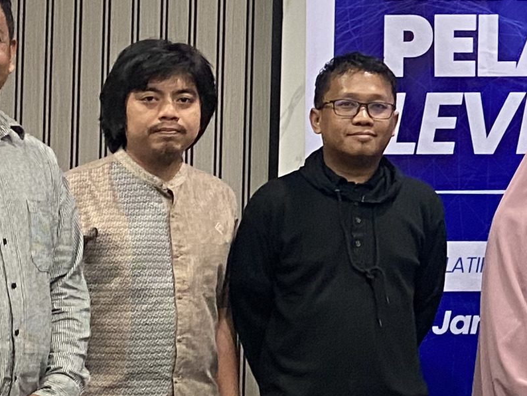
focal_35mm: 132
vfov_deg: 11.2
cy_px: 69
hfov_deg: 13.3
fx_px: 2010
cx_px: 985
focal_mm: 4.25
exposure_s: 1/50
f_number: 1.8
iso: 250
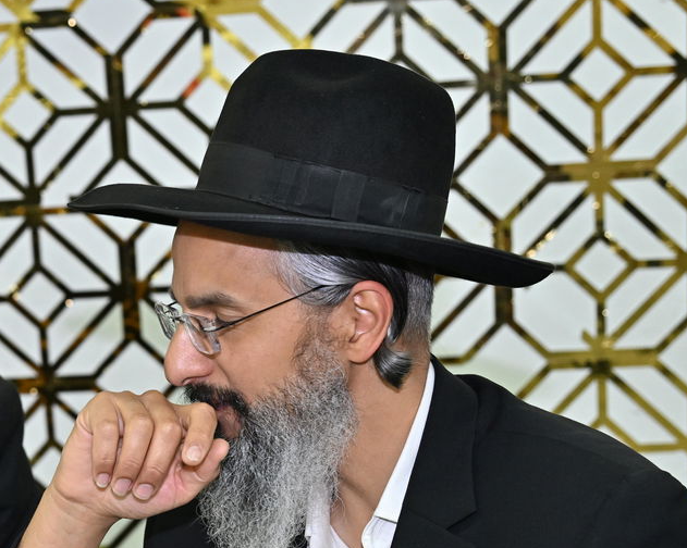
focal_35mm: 100
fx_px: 2032
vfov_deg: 15.2
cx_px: 30
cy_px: 467
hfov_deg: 18.8
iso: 1000
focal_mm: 48
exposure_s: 1/200
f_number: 4
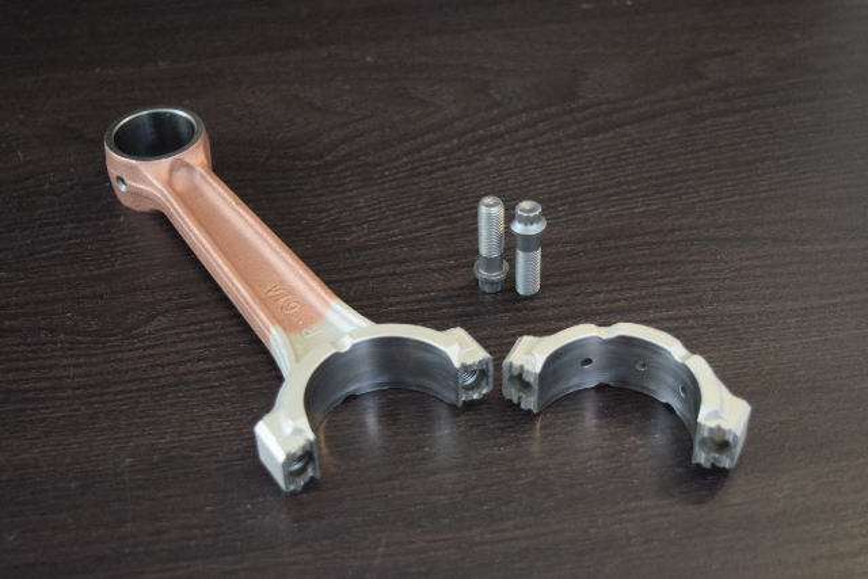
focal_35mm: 54
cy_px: 290
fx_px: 1302
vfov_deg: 25.1
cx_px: 434
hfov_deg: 36.9
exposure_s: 1/80
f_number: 4.8
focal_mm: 36
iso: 400
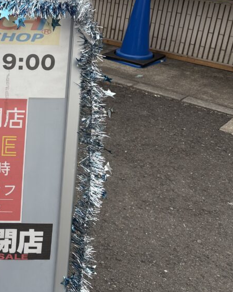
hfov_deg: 23.6
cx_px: -56
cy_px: 120
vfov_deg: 32.4
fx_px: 500
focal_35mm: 58
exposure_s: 1/489
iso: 50
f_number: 1.6
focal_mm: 5.96
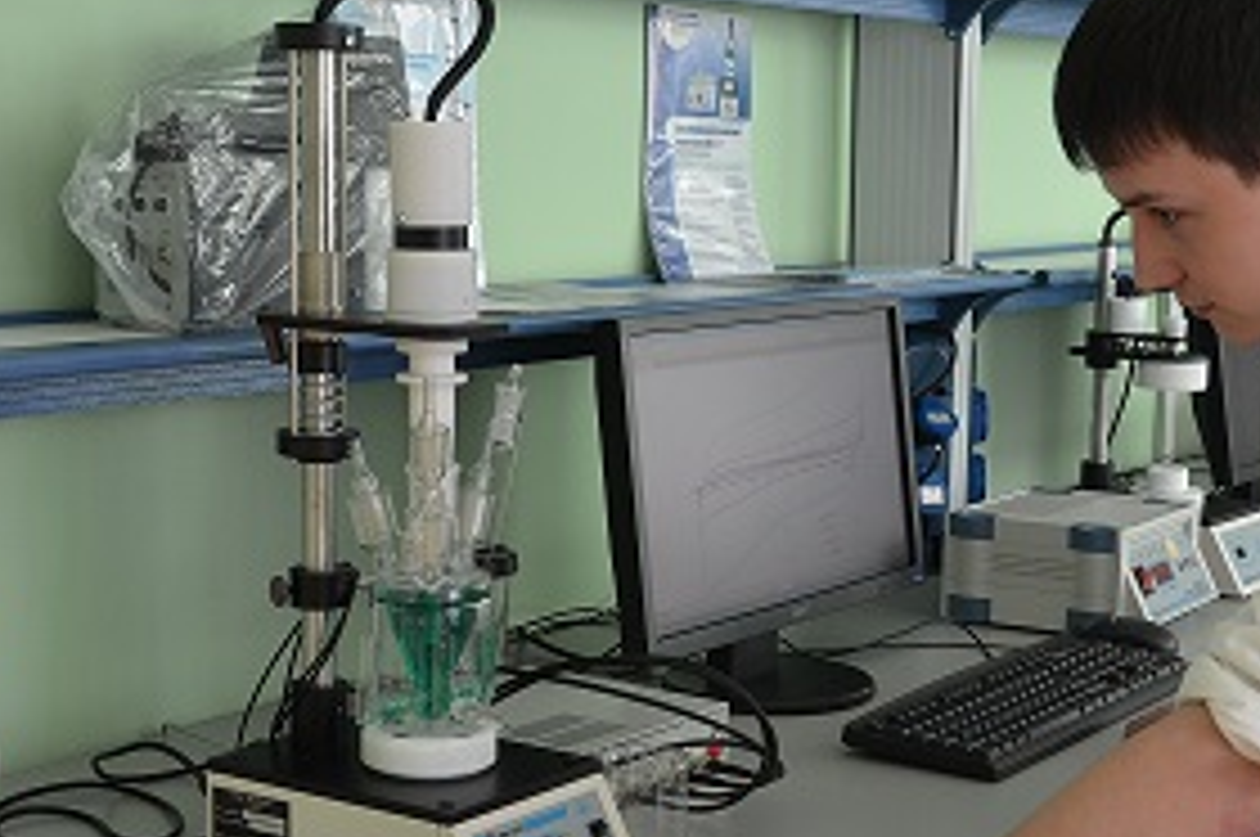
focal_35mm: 67
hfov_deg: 30.1
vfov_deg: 20.3
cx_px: 720
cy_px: 466
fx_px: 2338
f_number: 4
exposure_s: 1/60
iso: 400
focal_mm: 25
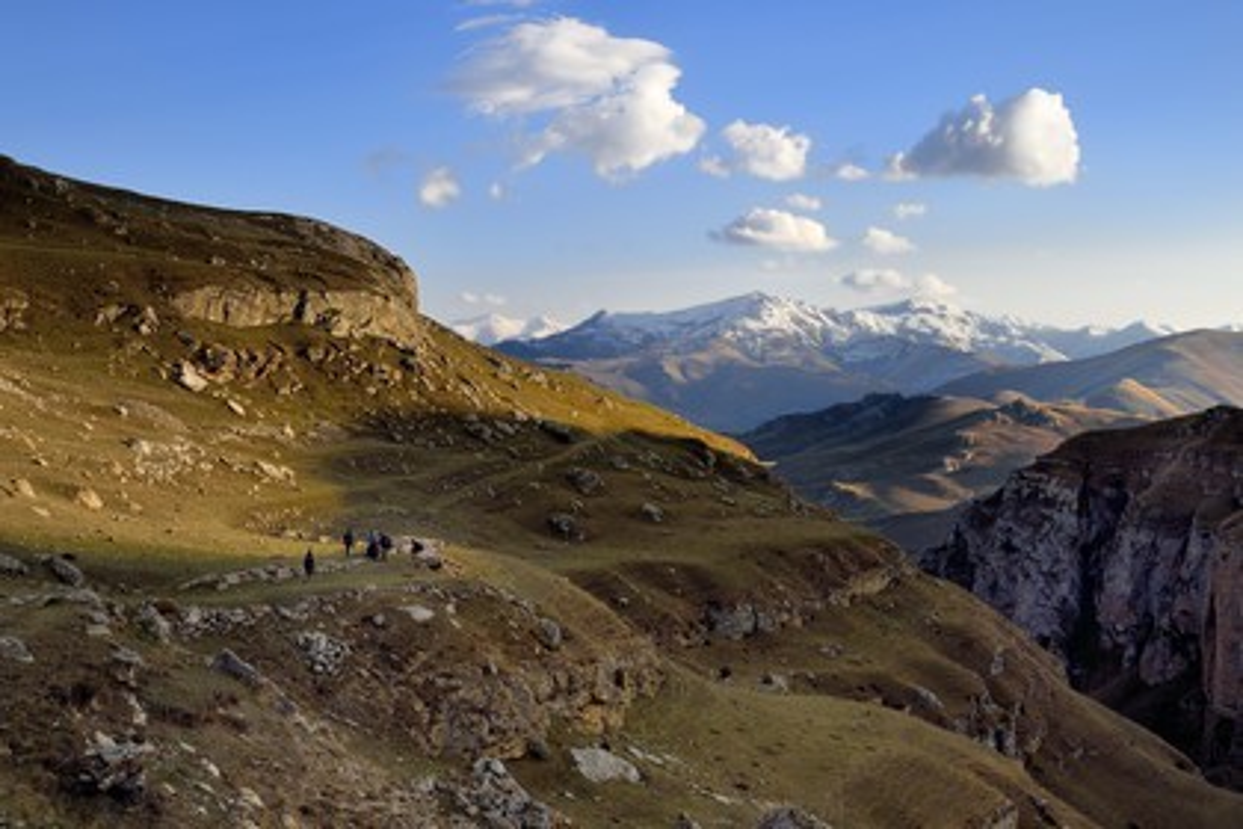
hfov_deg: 48.5
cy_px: 414
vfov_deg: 33.4
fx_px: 1381
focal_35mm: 40
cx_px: 622
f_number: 9
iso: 200
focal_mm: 40
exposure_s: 1/250
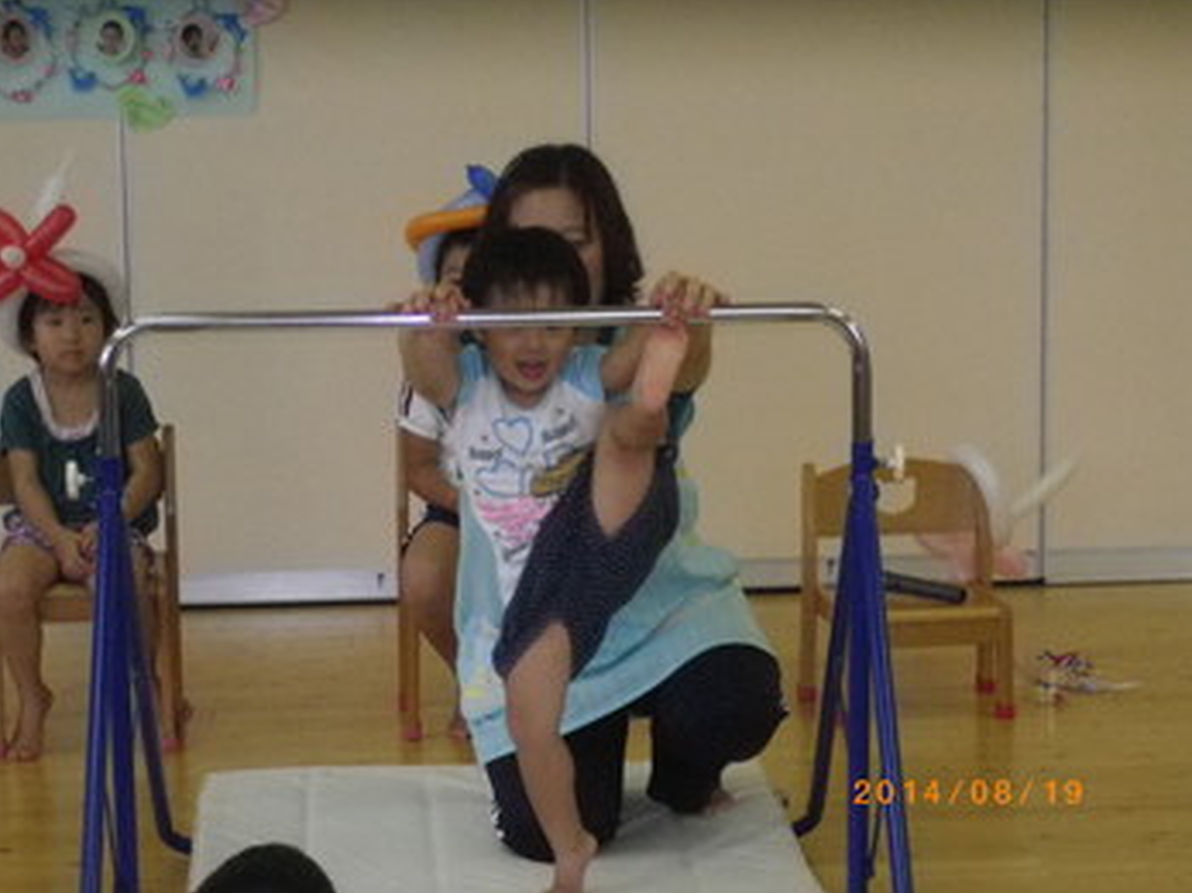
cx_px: 598
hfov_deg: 17.1
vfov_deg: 12.9
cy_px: 446
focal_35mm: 115
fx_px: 3959
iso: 800
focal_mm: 20.56
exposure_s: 1/100
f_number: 5.3
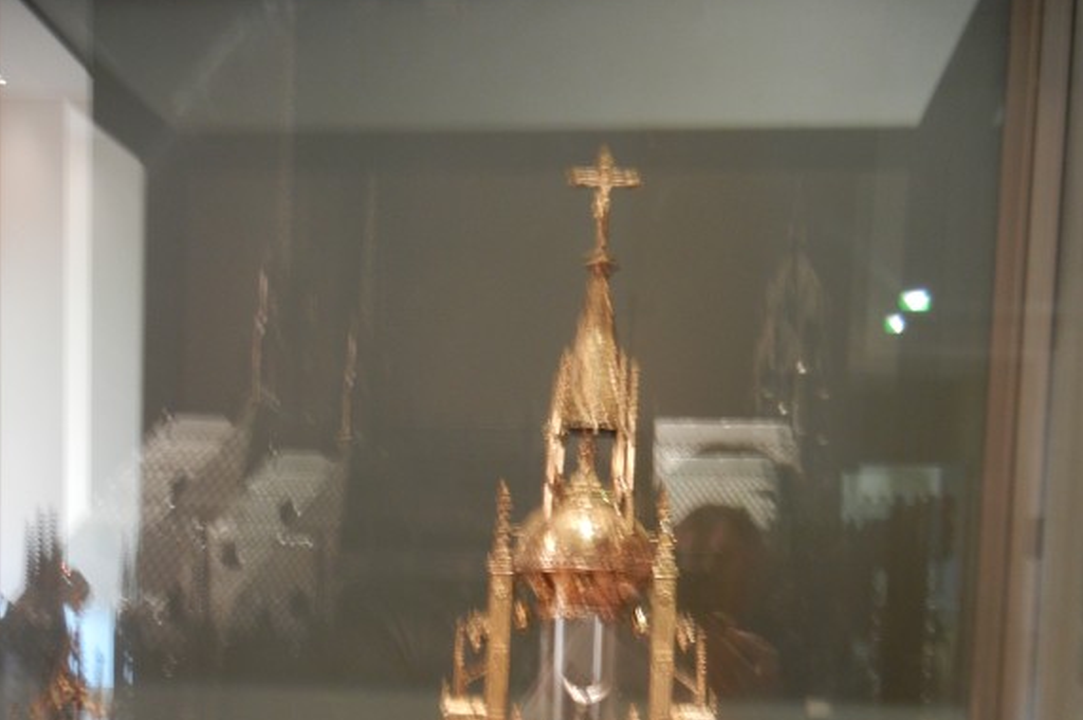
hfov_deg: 46.4
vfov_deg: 30.2
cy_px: 673
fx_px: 1263
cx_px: 541
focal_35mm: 42
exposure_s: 1
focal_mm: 5.4
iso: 217
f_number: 3.5
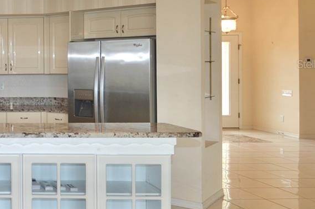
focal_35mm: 102
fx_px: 890
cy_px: 64
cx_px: -99
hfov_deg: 18.6
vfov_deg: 13.3
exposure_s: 1/100
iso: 200
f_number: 5
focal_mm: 24
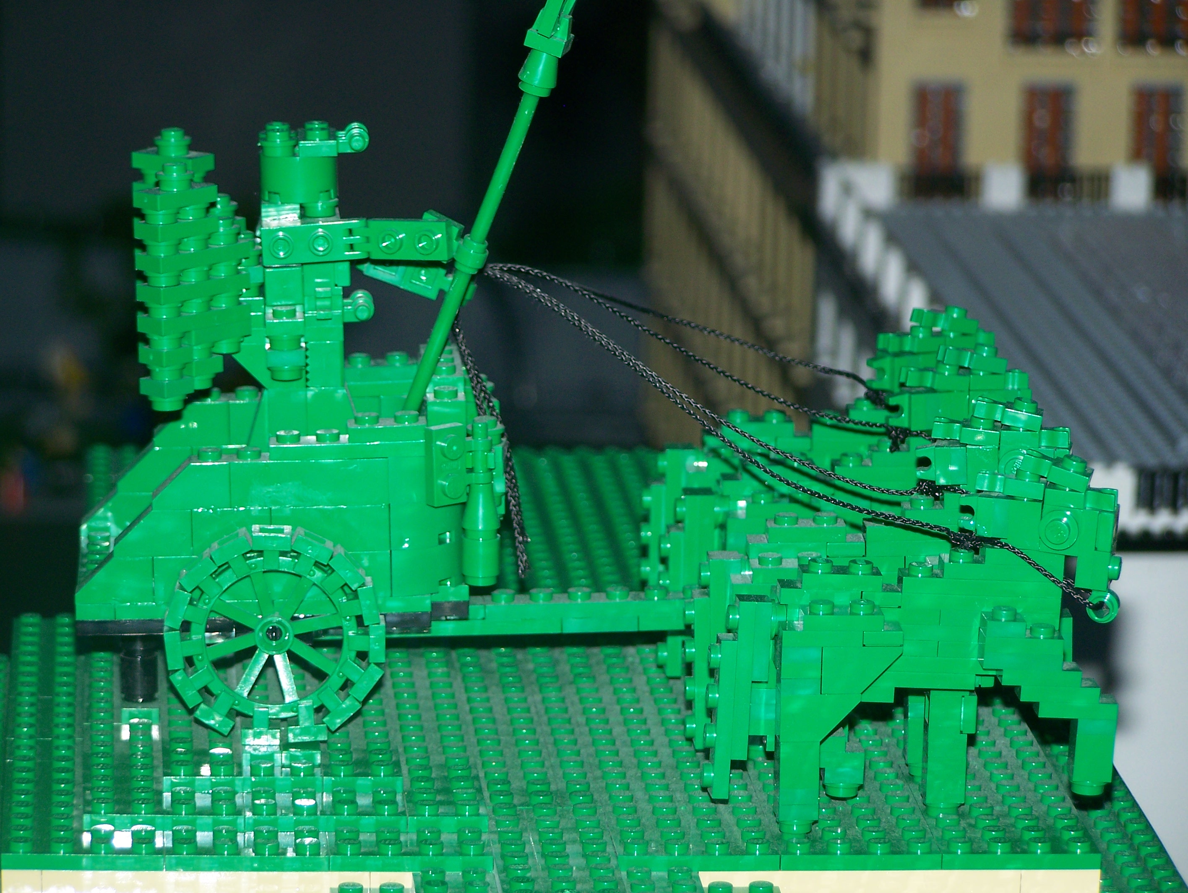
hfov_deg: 12.4
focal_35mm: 159
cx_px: 594
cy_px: 446
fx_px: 5460
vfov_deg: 9.3
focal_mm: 26.4
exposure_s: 1/125
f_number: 3.2
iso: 80
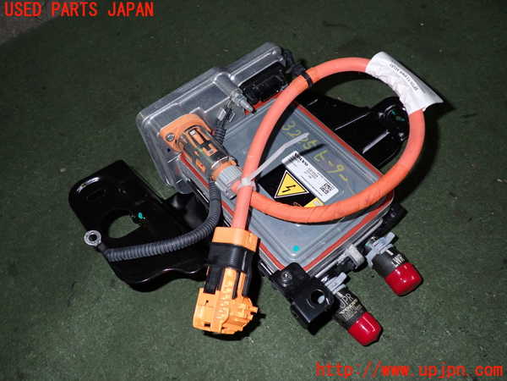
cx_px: 254
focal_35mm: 30
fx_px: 439
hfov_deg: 60.0
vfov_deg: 46.8
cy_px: 190
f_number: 6.3
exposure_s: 1/30
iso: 200
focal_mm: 5.4
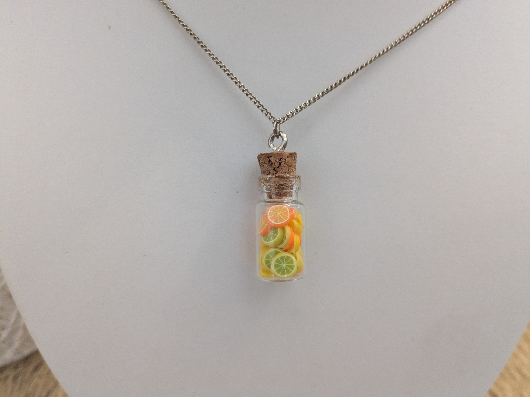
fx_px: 413
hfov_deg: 65.3
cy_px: 198
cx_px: 265
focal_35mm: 27
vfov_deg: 51.4
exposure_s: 1/99.9
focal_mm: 4.38
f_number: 1.73
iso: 229
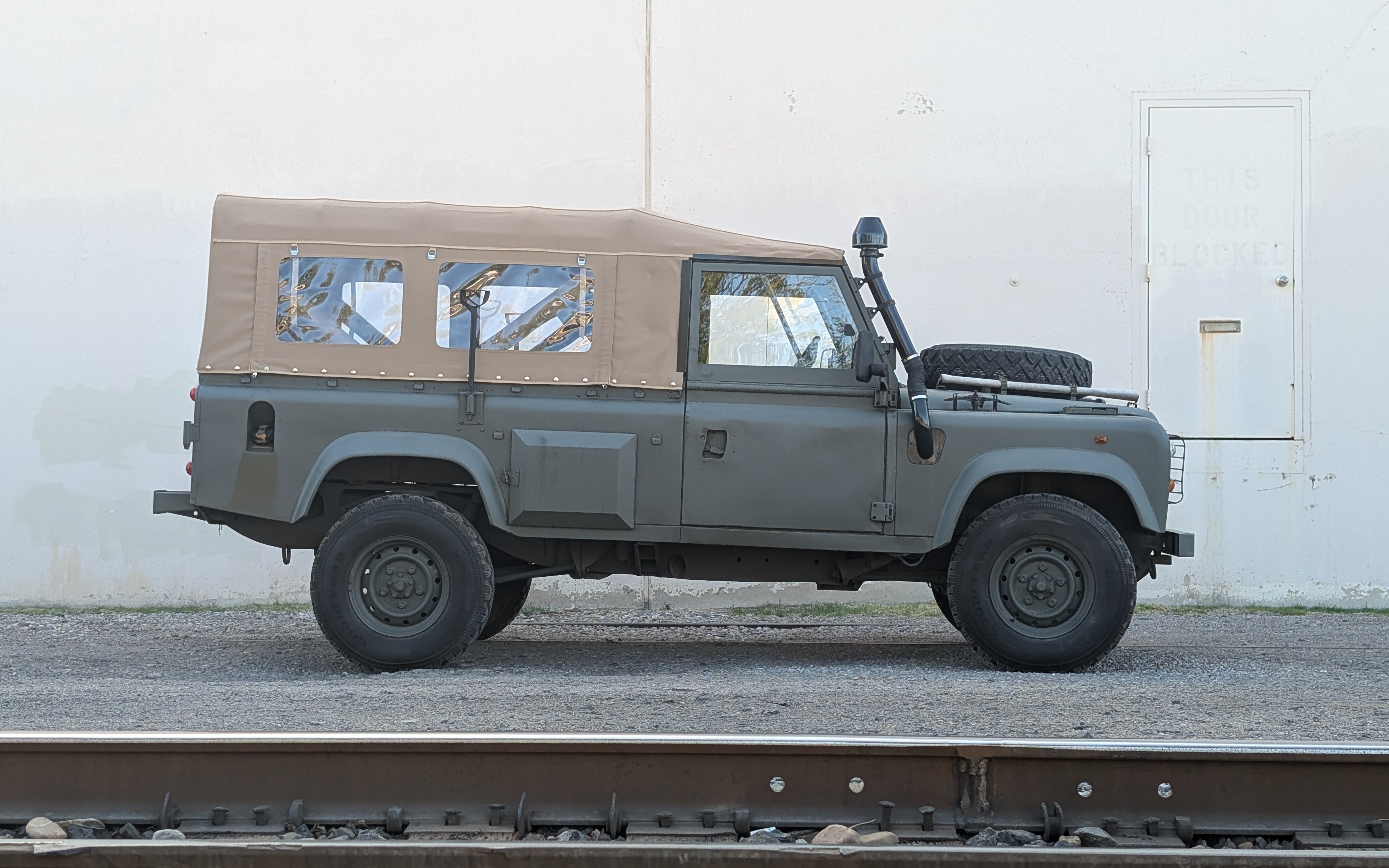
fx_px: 2006
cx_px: 690
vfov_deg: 24.4
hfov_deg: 38.2
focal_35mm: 53
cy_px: 437
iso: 33
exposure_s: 1/179
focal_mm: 6.9
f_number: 1.68
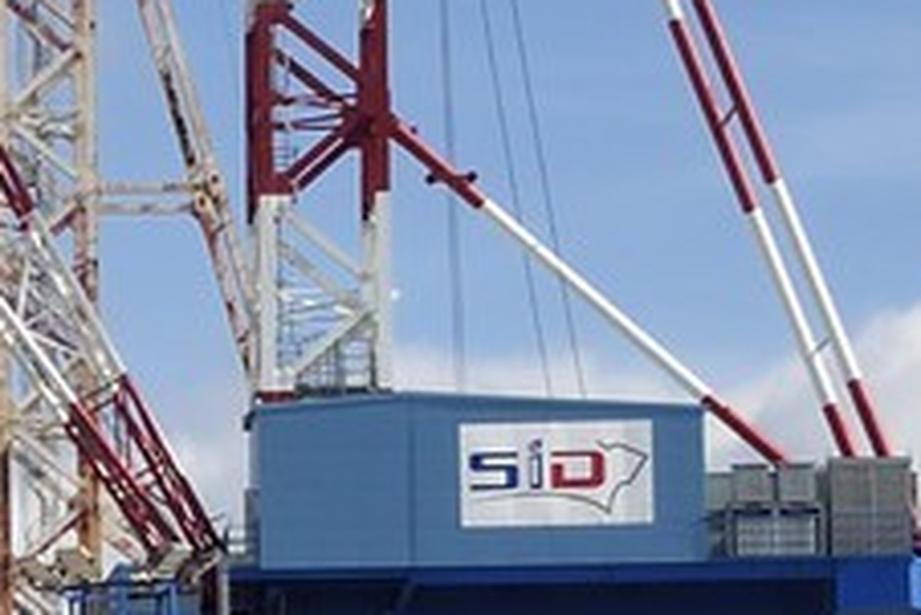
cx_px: -2087
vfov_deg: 4.6
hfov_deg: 6.2
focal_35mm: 297
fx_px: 7603
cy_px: 648
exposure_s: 1/500
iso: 200
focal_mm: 42
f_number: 10
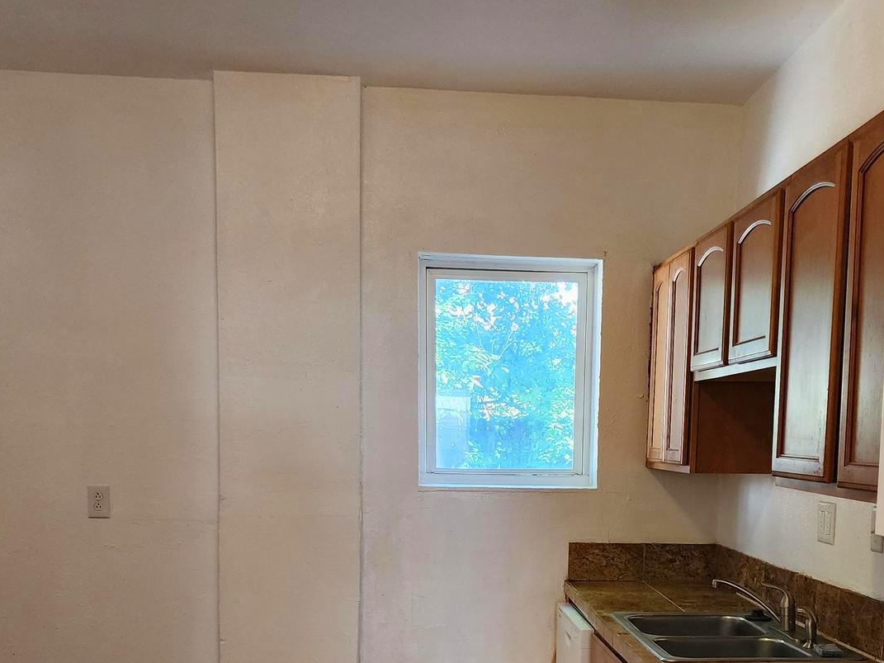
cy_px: 590
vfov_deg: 31.4
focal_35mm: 44
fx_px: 1124
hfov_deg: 42.8
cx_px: 510
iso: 250
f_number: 1.8
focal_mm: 6.4
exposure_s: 1/120
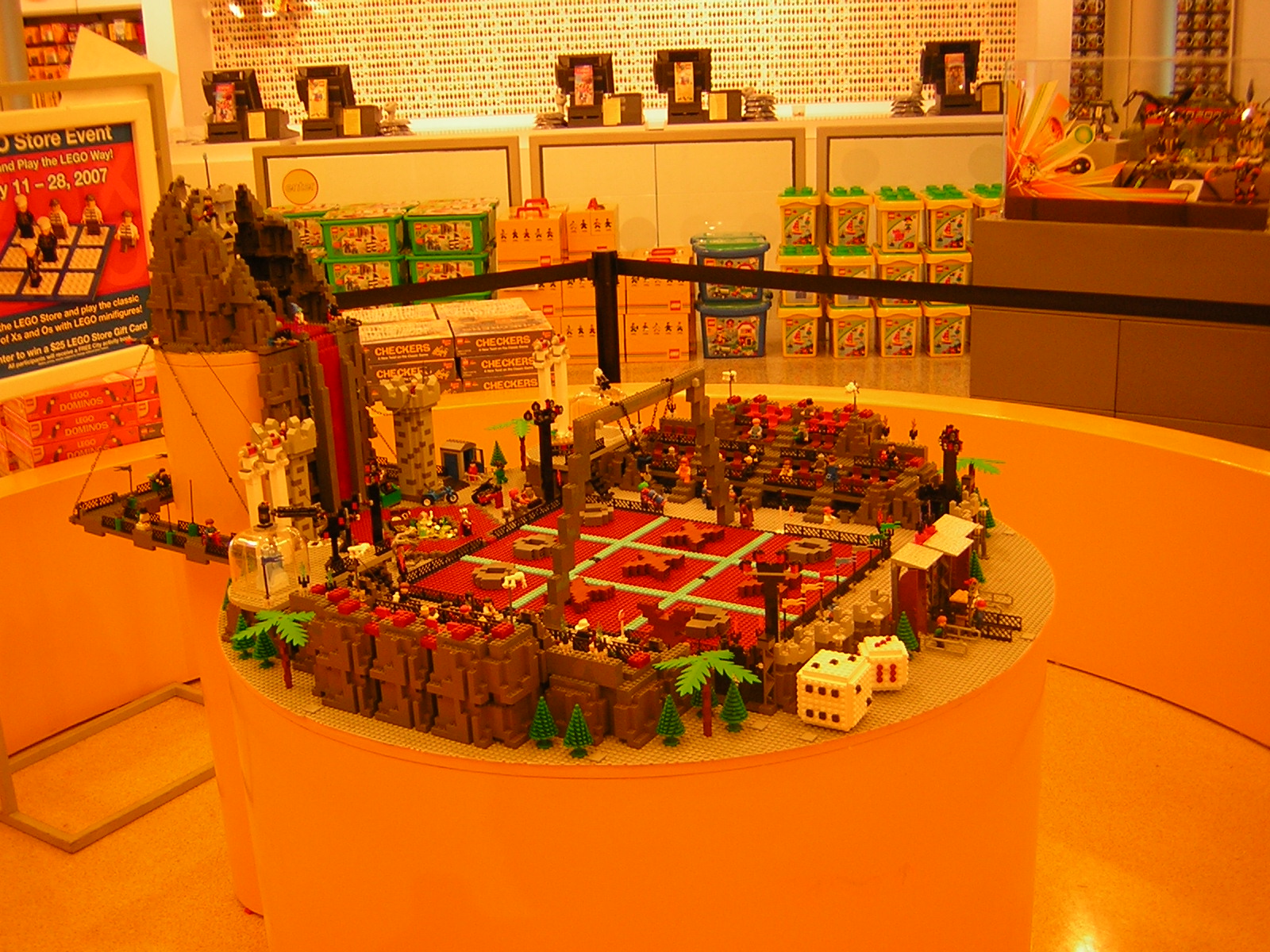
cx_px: 635
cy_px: 476
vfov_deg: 36.0
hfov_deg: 46.8
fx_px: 1468
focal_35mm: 40
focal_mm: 5.2
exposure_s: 1/31
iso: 50
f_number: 2.7
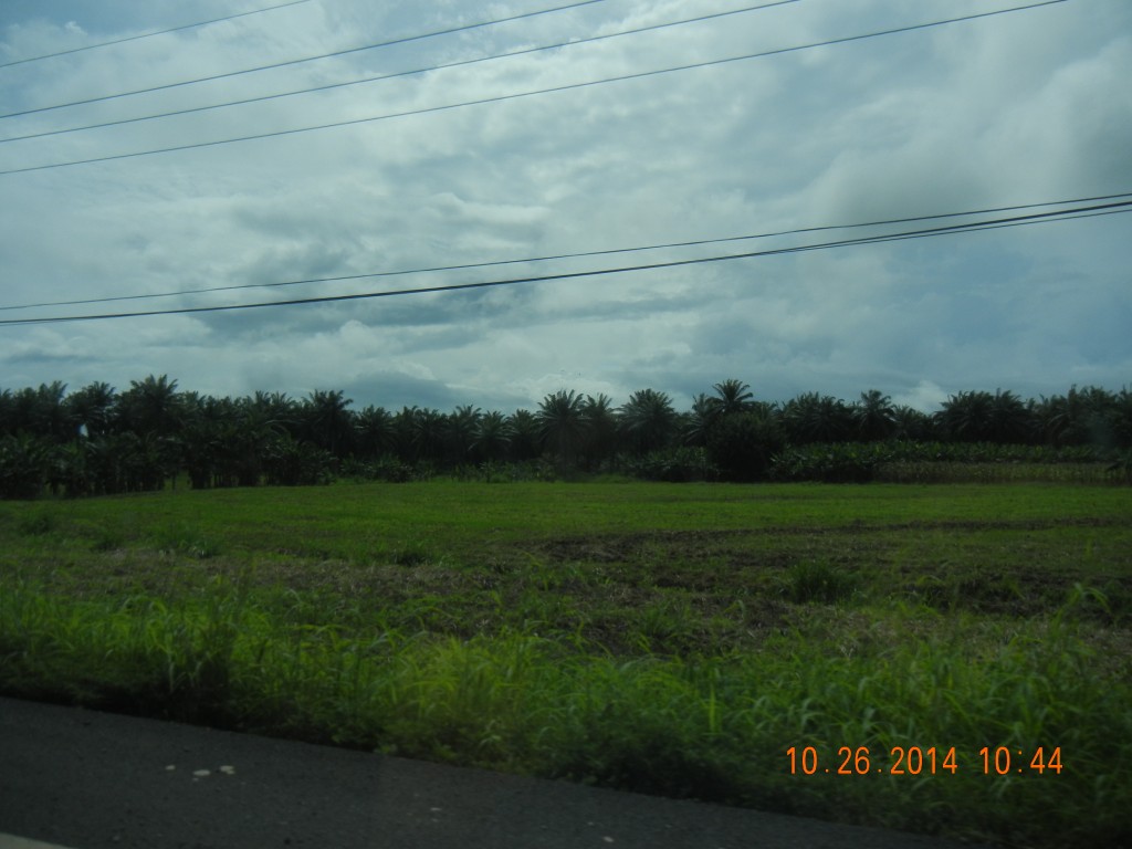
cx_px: 566
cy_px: 424
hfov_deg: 60.0
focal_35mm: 30
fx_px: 981
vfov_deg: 46.8
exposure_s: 1/1420
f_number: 7
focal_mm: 5.4
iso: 160
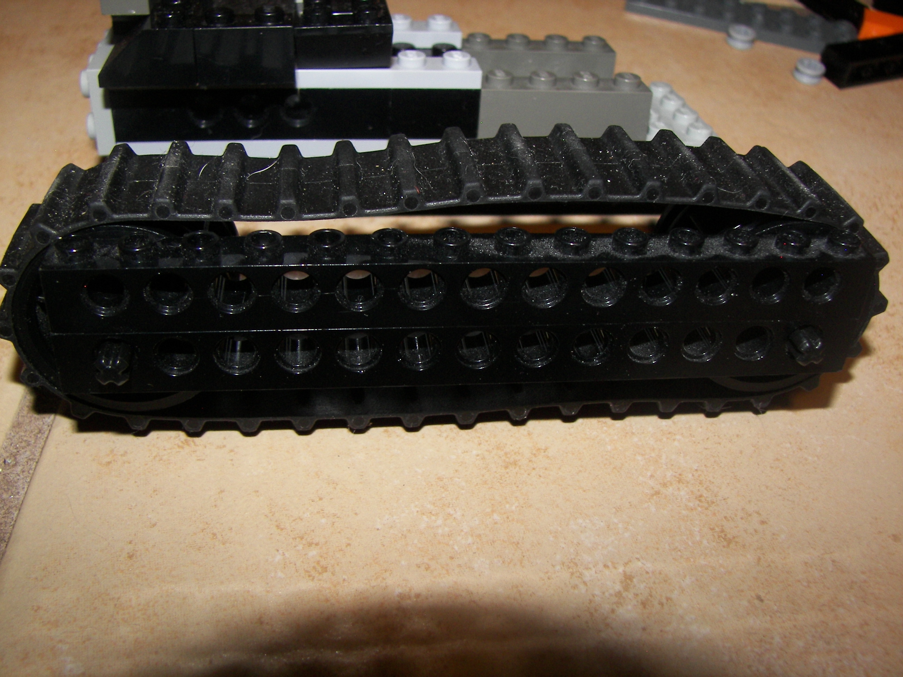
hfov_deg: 51.4
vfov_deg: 39.7
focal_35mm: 36
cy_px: 338
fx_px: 939
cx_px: 452
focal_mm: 6
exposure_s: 1/30
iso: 100
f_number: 2.8
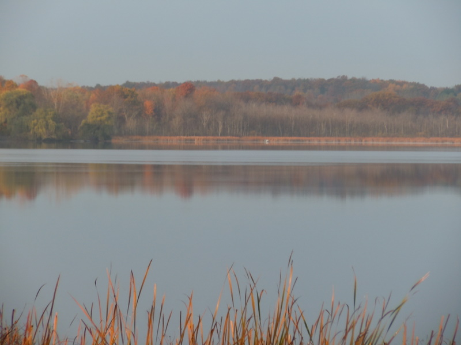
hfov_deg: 10.1
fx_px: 2610
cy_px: 172
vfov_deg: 7.6
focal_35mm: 196
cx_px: 230
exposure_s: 1/200
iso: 100
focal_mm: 35
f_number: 5.6
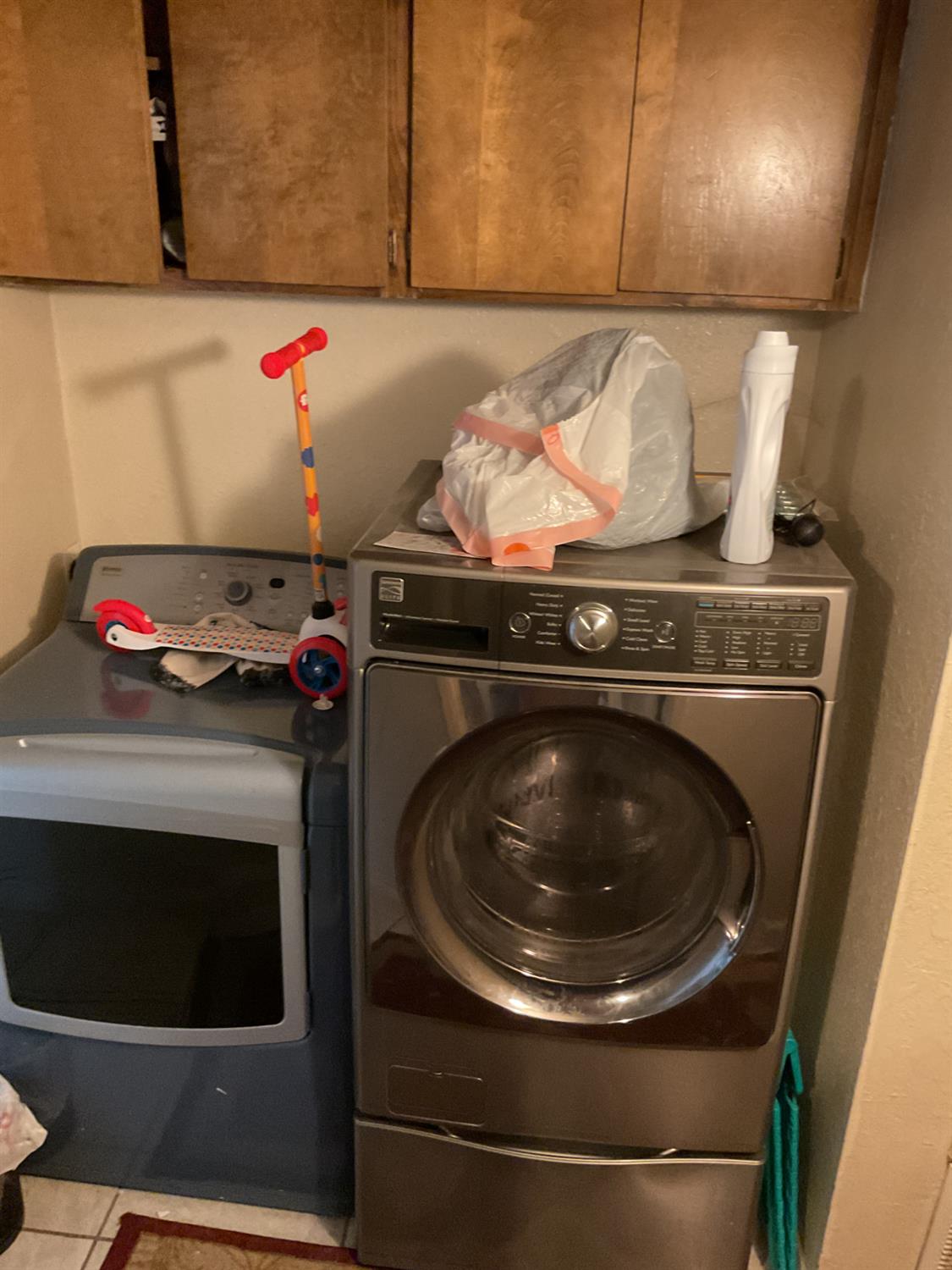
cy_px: 635
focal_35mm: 29
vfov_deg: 61.7
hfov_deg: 48.2
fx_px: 1063
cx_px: 476
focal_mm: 3
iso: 500
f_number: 1.8
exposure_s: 1/30
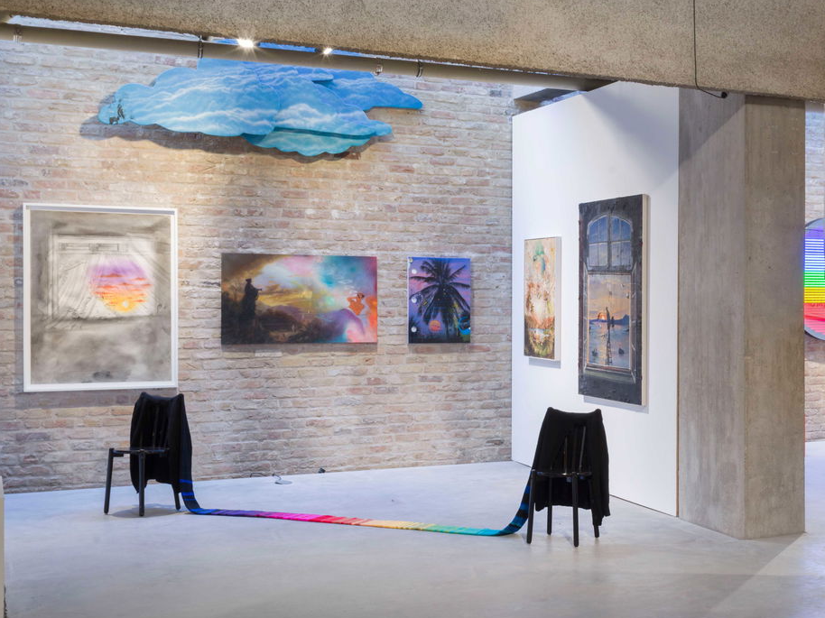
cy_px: 255
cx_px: 702
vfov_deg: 29.6
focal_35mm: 49
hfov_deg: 37.0
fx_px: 1168
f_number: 16
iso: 100
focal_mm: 35
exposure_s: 1/1.43
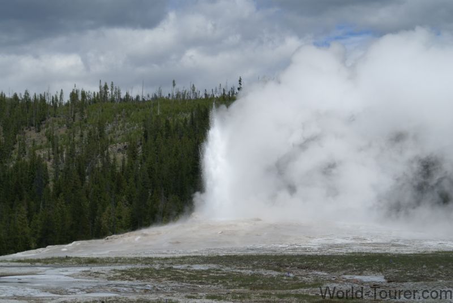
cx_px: 226
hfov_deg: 19.4
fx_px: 1323
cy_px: 152
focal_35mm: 105
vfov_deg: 13.1
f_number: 8
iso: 100
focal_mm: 70
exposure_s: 1/250
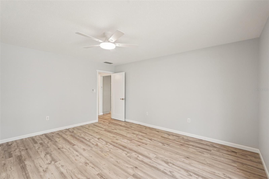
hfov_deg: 96.7
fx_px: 120
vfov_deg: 73.7
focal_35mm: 16
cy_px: 90
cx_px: 134
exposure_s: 1/30
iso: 400
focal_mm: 16
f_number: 8
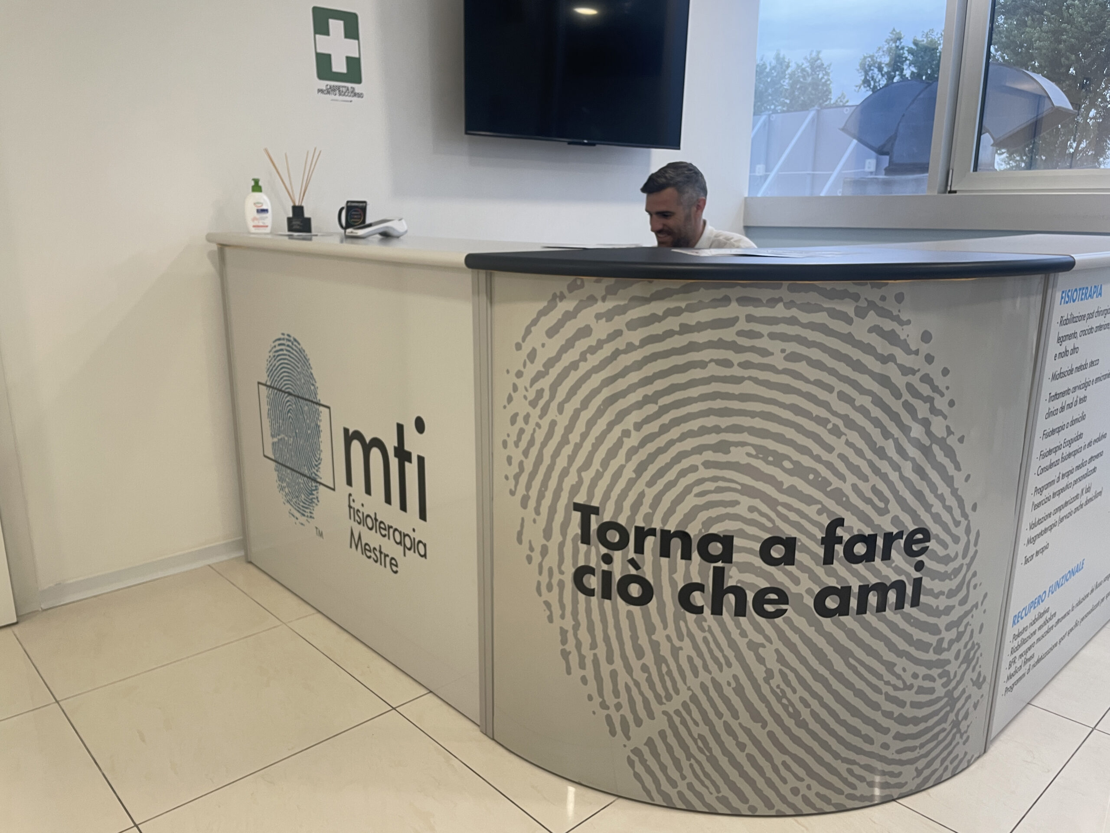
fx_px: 834
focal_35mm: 26
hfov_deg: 67.3
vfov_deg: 53.1
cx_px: 555
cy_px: 416
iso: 64
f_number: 1.6
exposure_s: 1/50
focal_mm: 4.2
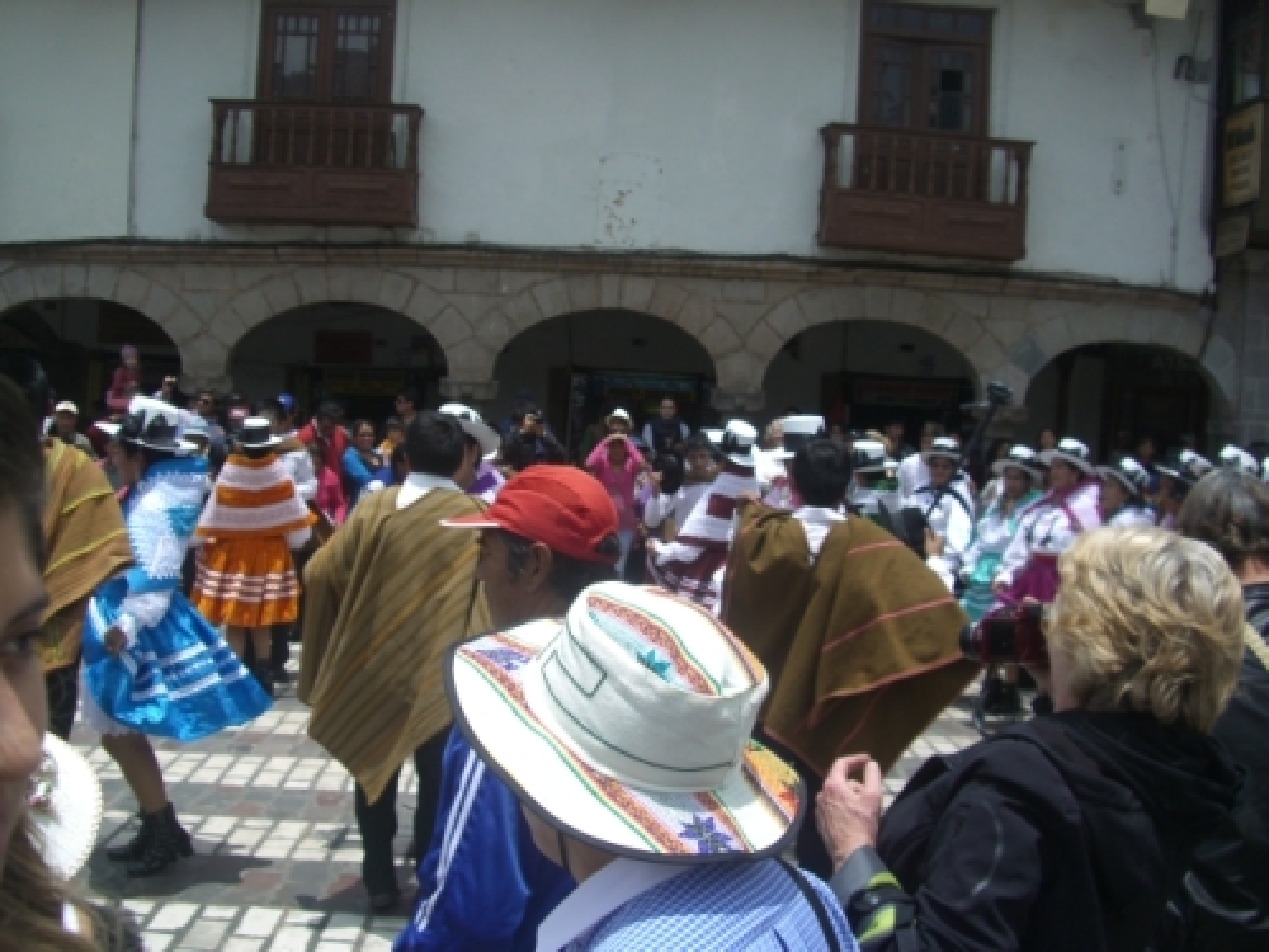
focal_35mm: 38
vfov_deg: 37.7
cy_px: 476
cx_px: 634
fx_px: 1393
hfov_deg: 49.0
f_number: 5.6
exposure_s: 1/400
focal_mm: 7.9
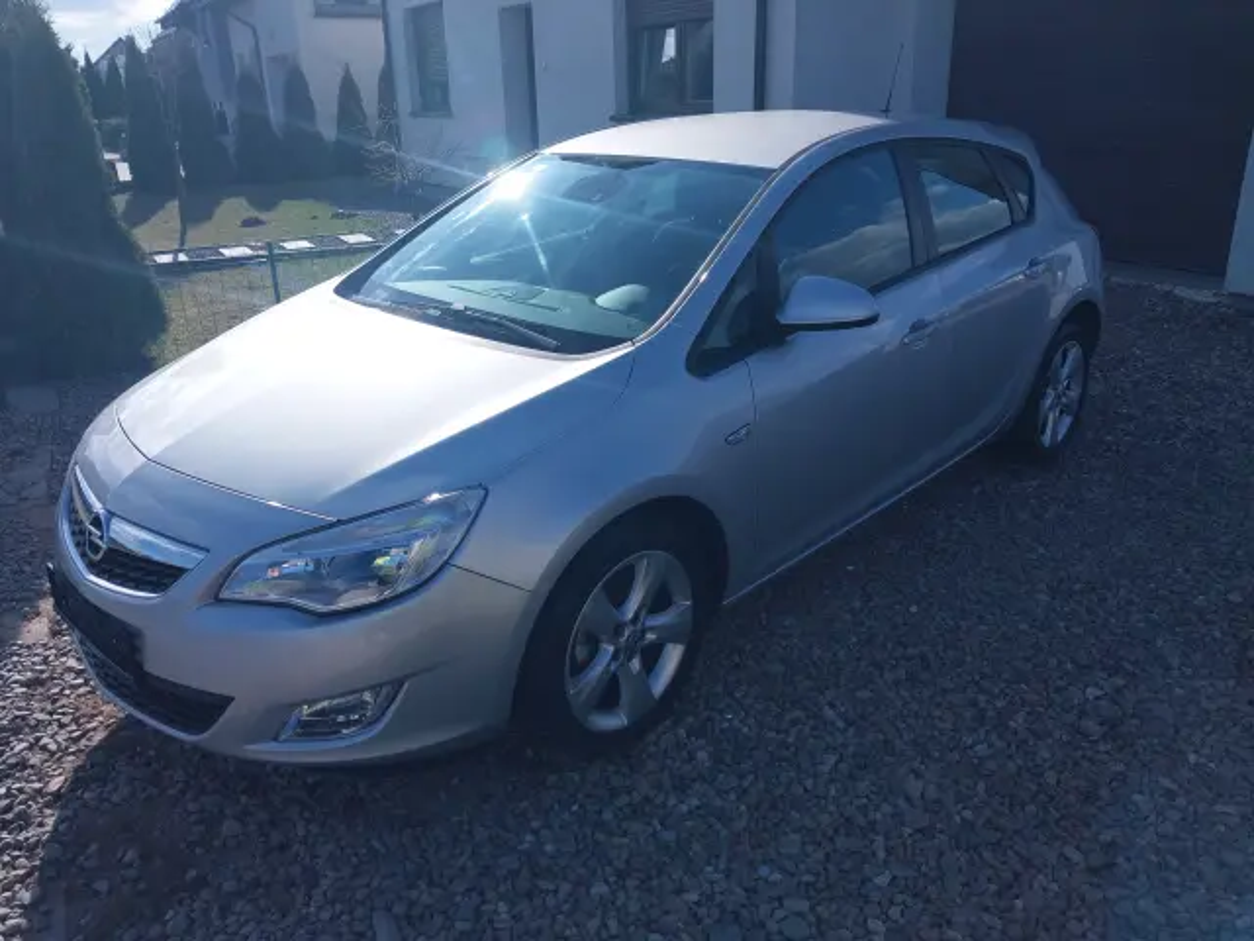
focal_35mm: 30
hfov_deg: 60.0
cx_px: 627
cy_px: 470
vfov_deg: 46.8
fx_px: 1087
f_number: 1.8
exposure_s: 1/958
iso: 20
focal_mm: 4.6
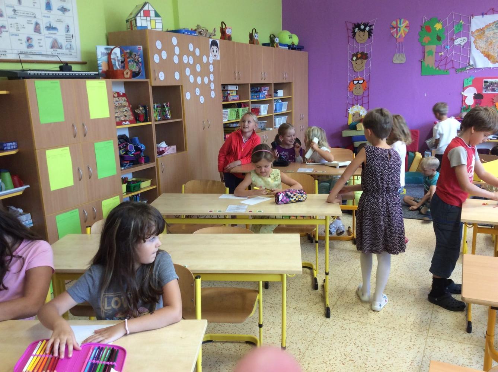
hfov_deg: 56.9
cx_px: 249
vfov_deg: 44.0
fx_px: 460
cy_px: 186
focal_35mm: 32
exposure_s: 1/25
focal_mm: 3.3
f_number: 2.4
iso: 40
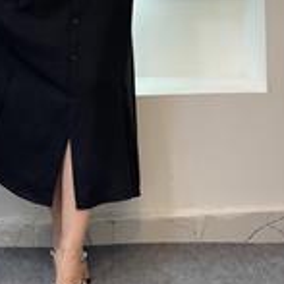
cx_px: 56
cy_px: -49
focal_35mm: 129
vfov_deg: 13.2
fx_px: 1197
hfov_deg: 13.5
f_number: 2
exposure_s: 1/100
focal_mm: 6
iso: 100
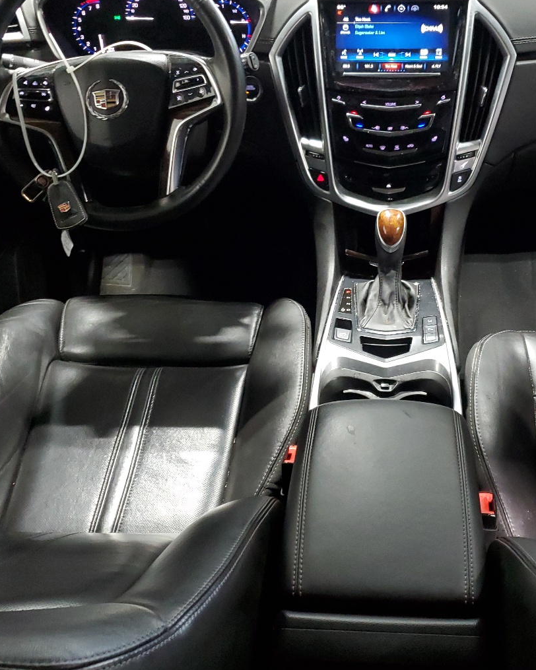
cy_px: 308
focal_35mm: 40
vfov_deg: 45.8
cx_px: 362
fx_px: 793
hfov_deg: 36.9
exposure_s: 1/33
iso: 344
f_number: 1.5
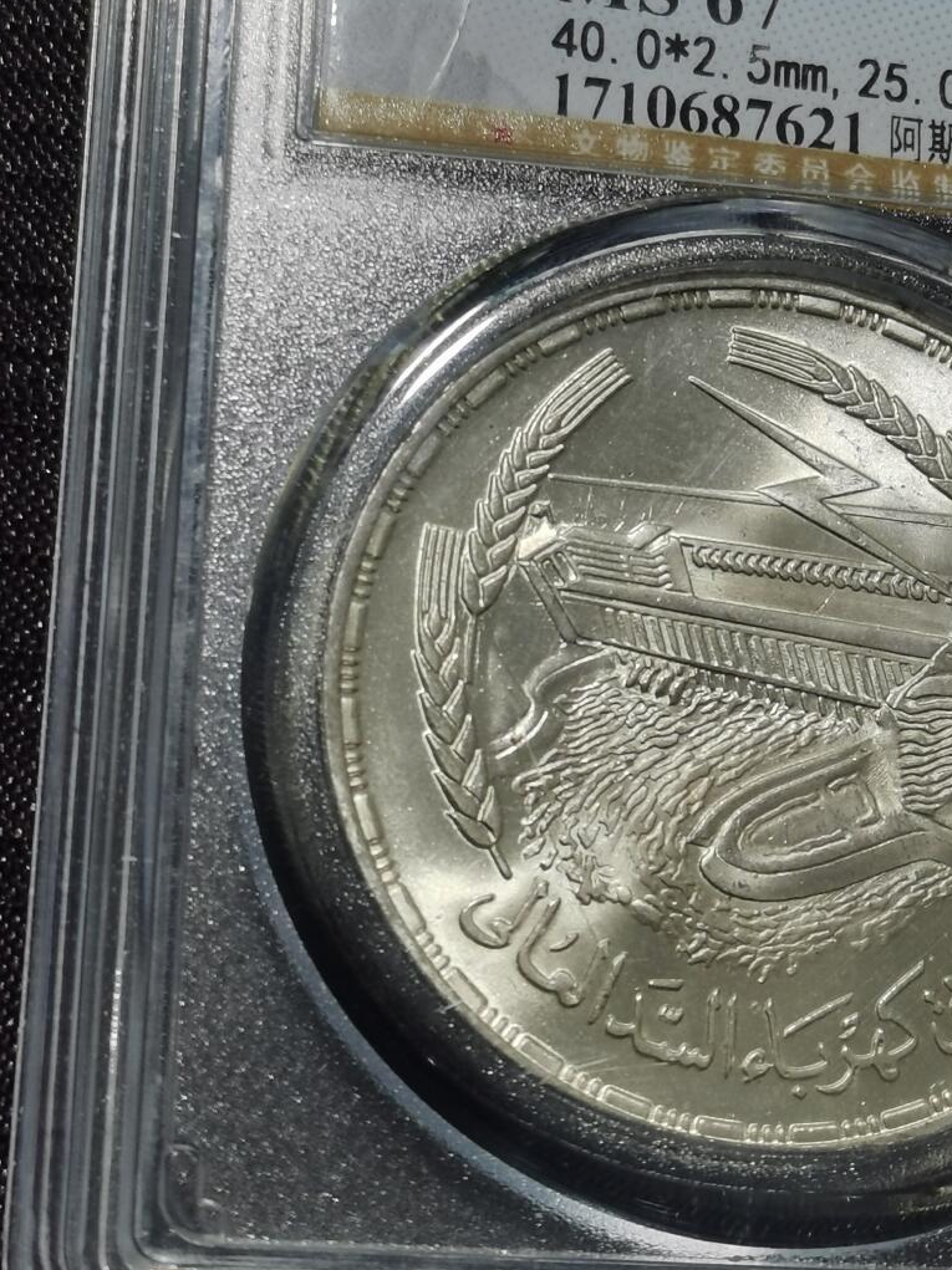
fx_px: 3559
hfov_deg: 15.2
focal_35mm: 97
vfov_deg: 20.2
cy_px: 432
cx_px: 691
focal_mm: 5.58
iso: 50
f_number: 1.8
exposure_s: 1/116
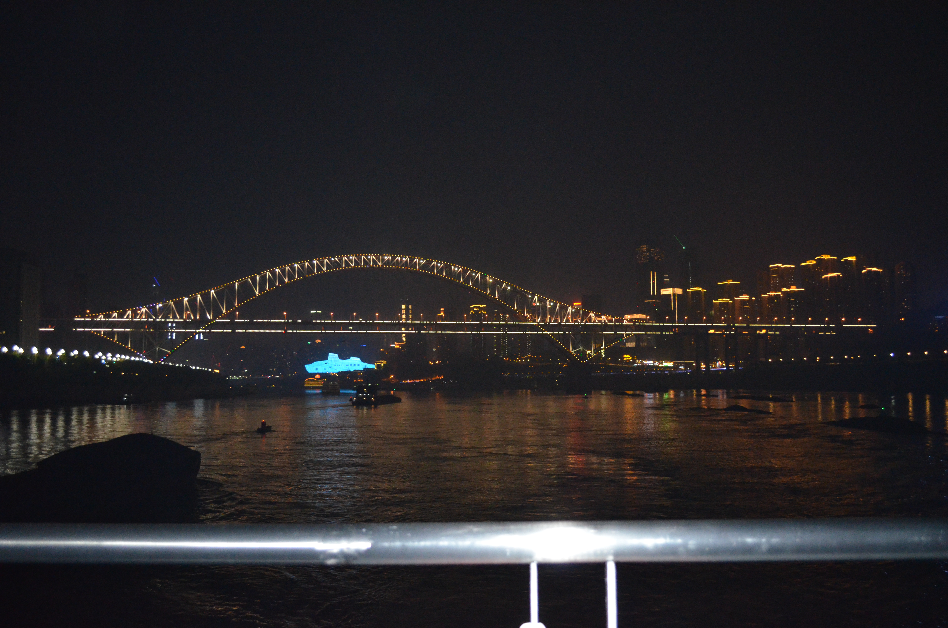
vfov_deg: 39.8
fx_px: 867
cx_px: 474
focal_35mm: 33
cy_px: 314
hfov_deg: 57.3
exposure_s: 1/60
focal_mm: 22
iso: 3200
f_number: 4
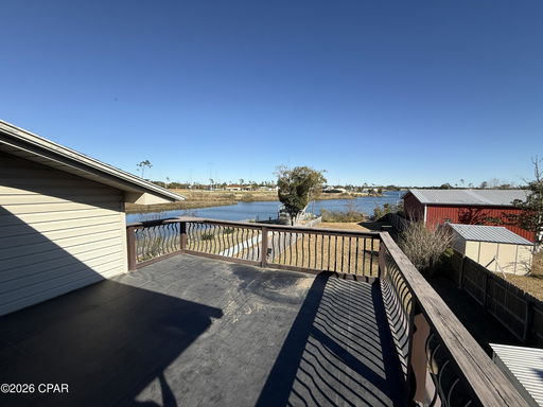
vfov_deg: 85.7
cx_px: 272
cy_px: 204
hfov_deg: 102.1
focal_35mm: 14
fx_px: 220
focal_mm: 2.22
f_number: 2.2
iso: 50
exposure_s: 1/2237
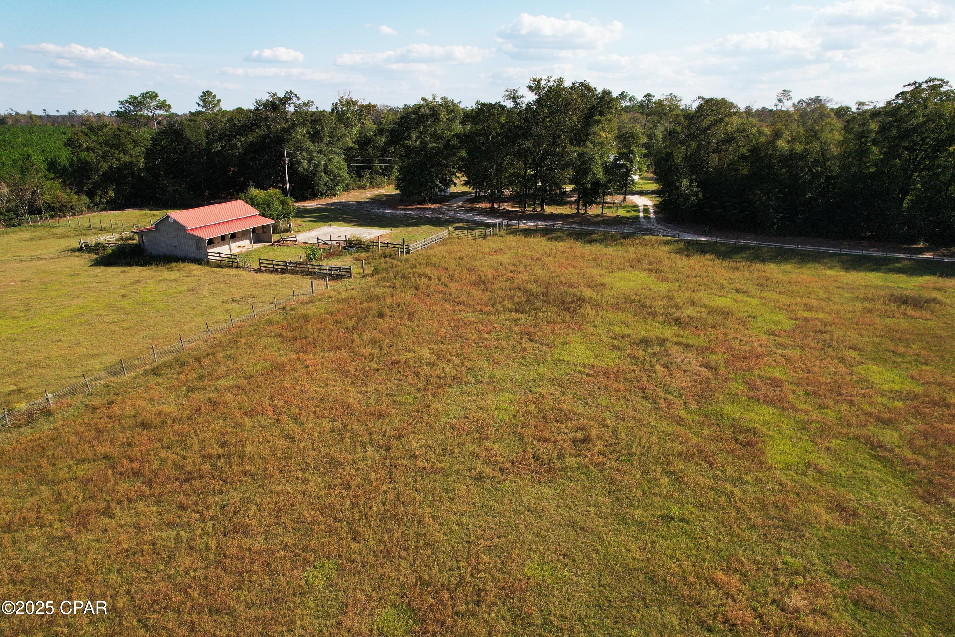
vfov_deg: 57.2
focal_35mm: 22
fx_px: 584
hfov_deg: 78.6
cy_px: 318
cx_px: 478
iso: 200
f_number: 2.8
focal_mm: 8.38
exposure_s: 1/500
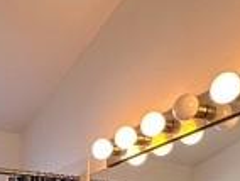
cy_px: 337
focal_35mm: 63
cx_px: 5
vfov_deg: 18.0
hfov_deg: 28.9
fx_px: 438
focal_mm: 2.22
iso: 100
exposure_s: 1/120
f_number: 2.2
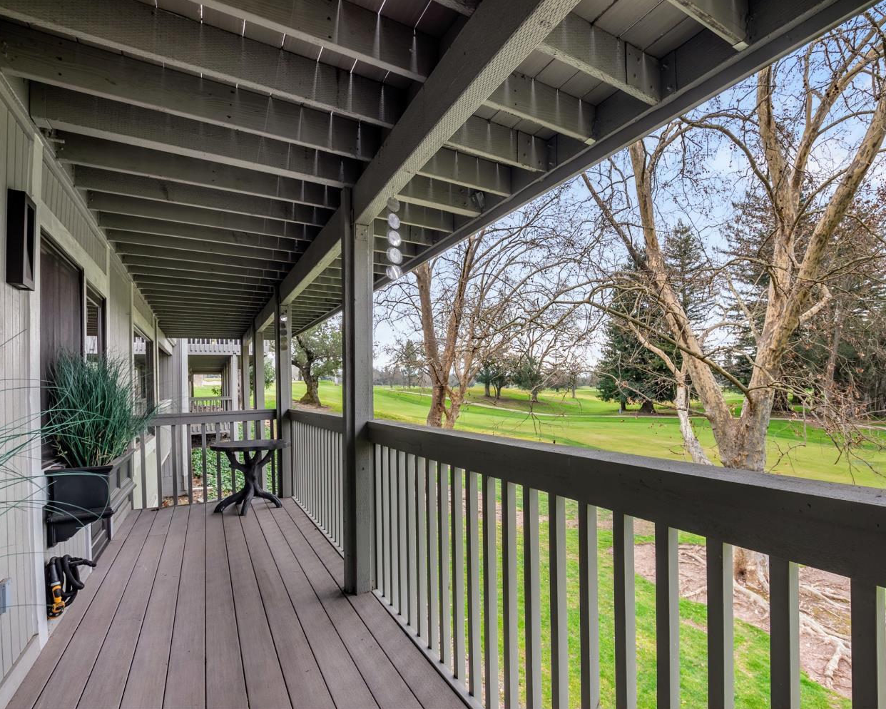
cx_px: 519
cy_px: 354
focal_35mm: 17
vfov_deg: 77.0
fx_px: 446
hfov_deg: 88.8
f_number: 9
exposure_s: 1/1.67
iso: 100
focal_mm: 10
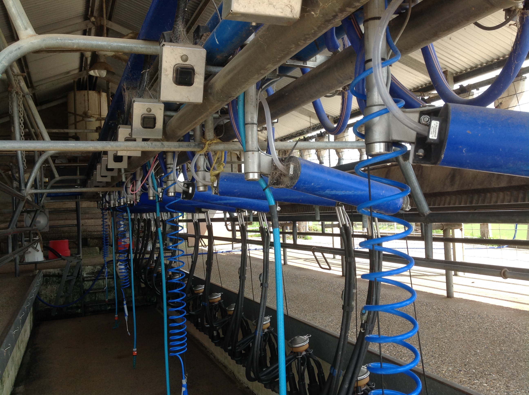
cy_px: 198
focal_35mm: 35
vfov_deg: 40.6
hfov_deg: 52.7
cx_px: 264
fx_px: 534
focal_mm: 4.28
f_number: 2.4
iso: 50
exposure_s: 1/308
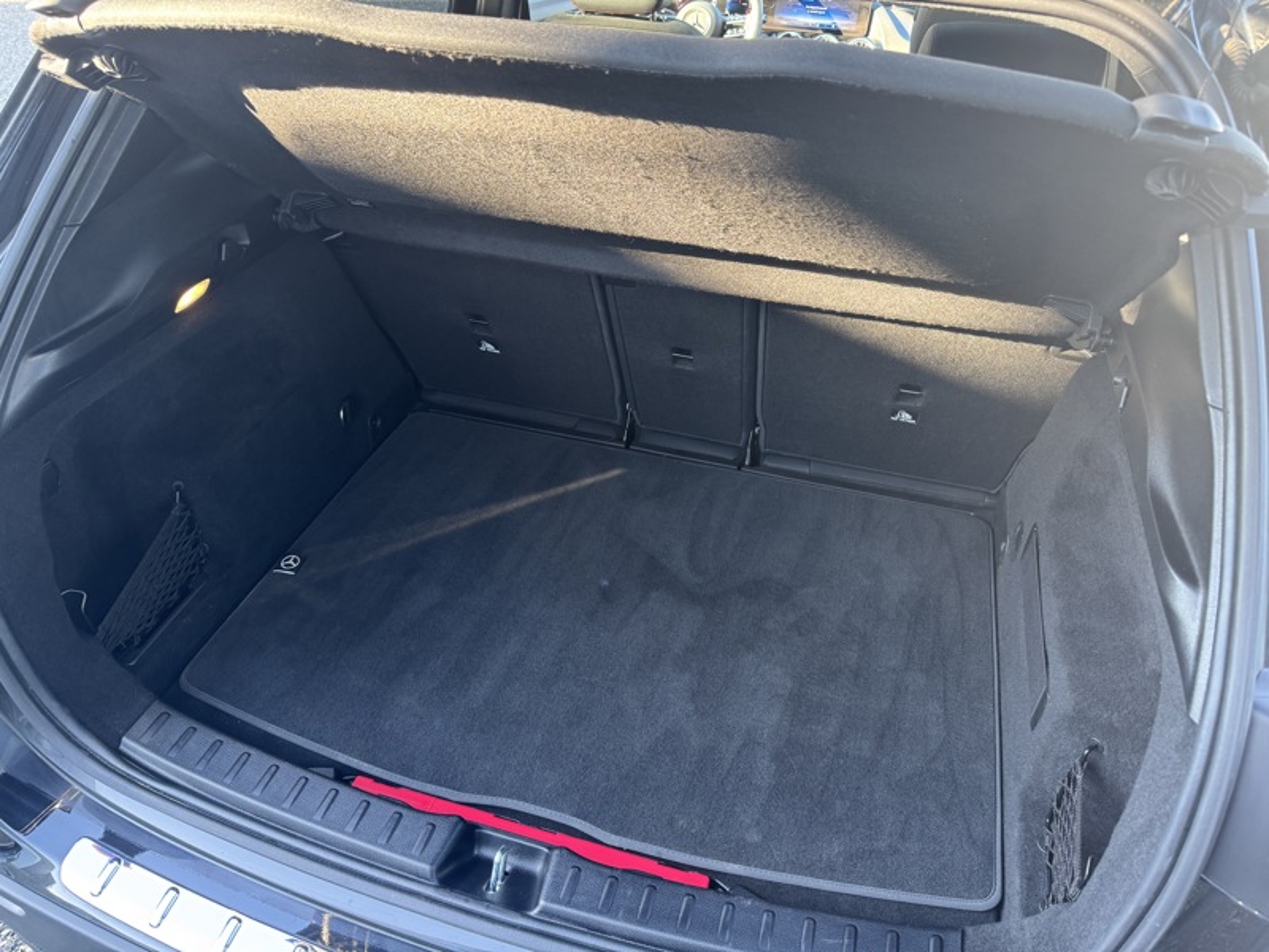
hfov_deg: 71.6
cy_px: 476
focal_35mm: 24
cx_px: 634
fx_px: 880
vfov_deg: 56.8
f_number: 1.78
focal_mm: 6.76
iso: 200
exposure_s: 1/60
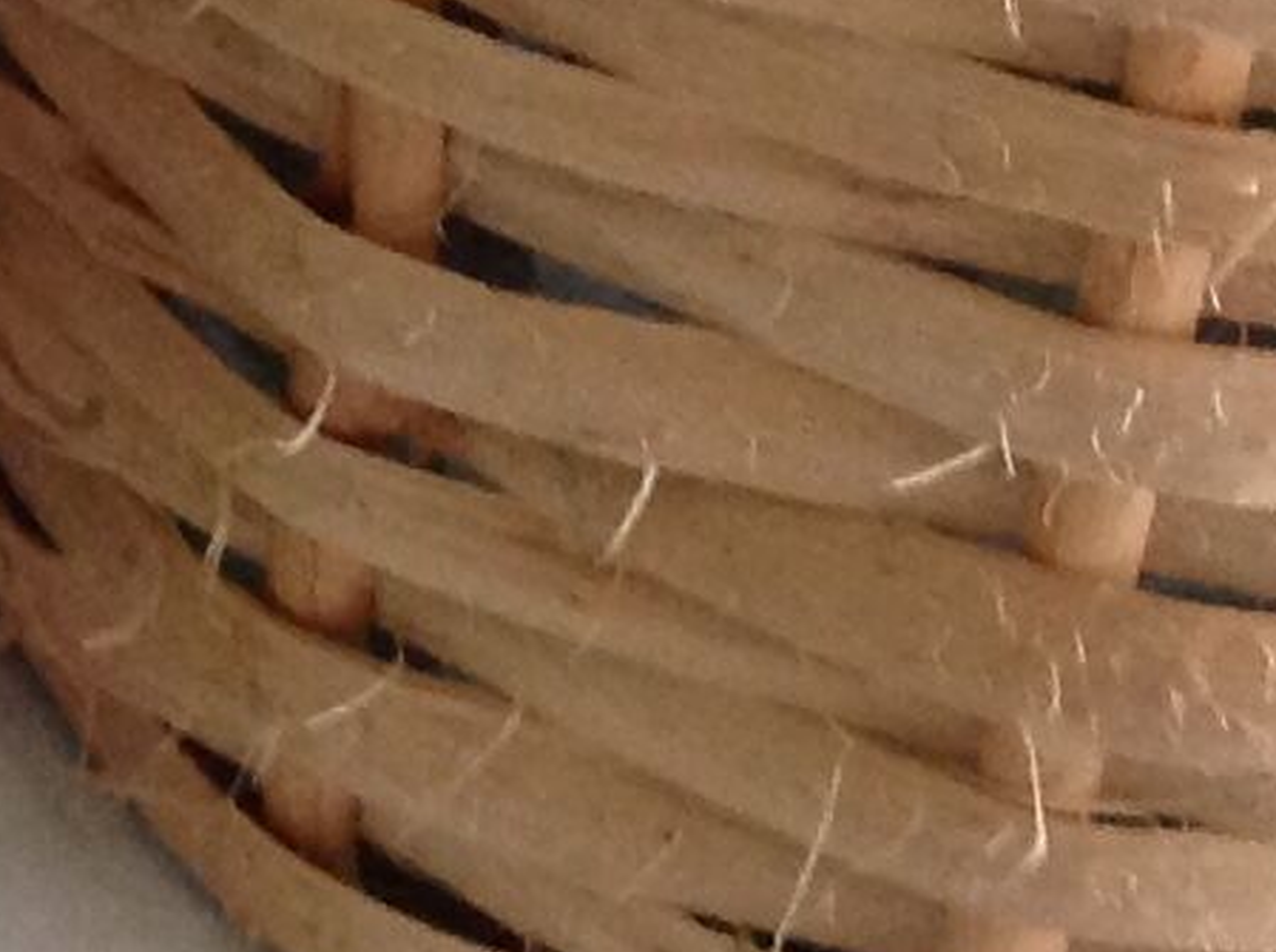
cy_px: -1179
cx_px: -159
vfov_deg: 7.0
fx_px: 7432
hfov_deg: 9.7
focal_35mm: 202
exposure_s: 1/15
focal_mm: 4.28
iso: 200
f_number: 2.4
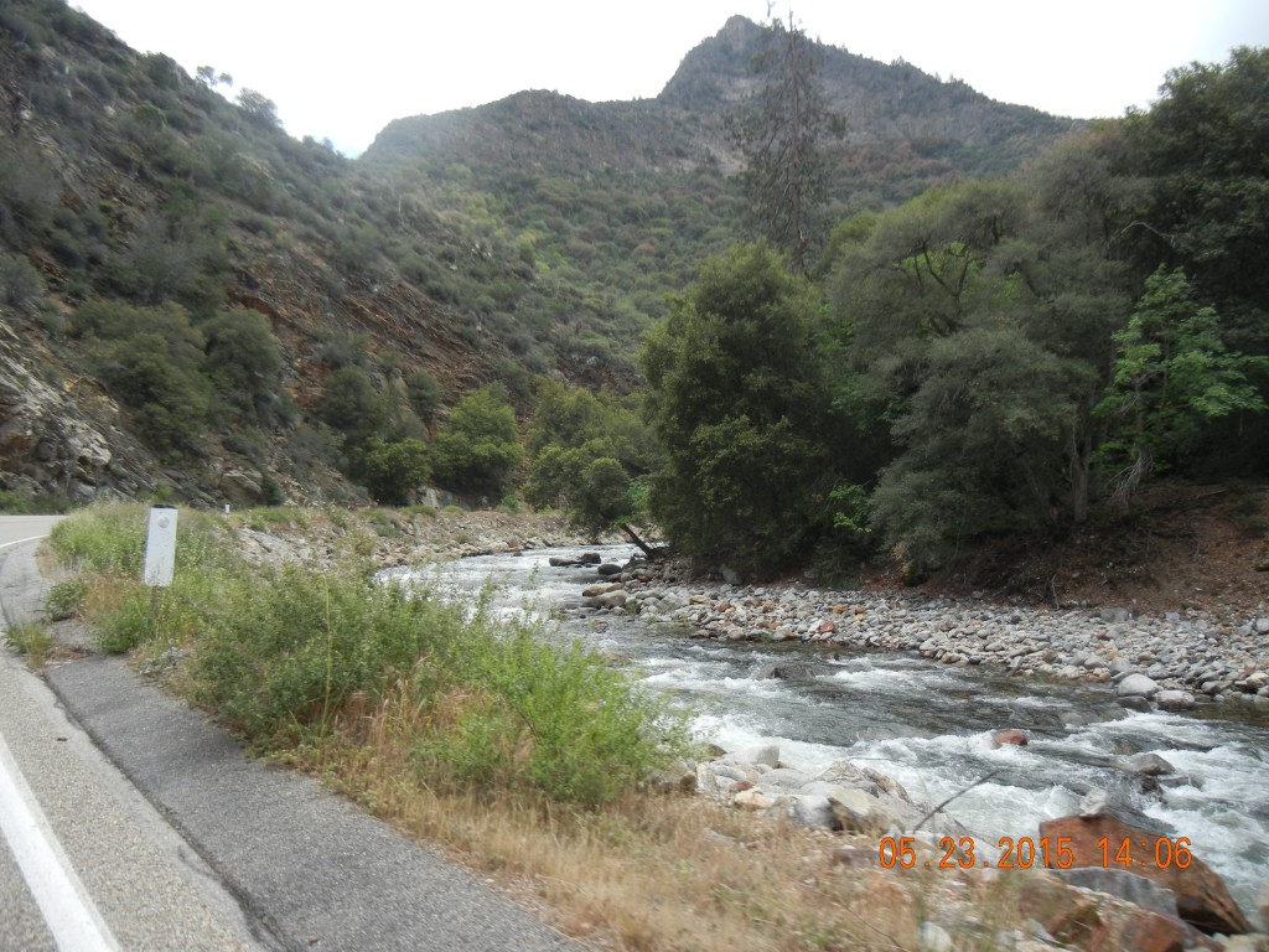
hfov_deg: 60.0
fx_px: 1100
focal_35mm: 30
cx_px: 634
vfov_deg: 46.8
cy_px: 476
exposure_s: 1/654
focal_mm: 5.4
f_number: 3.5
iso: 160
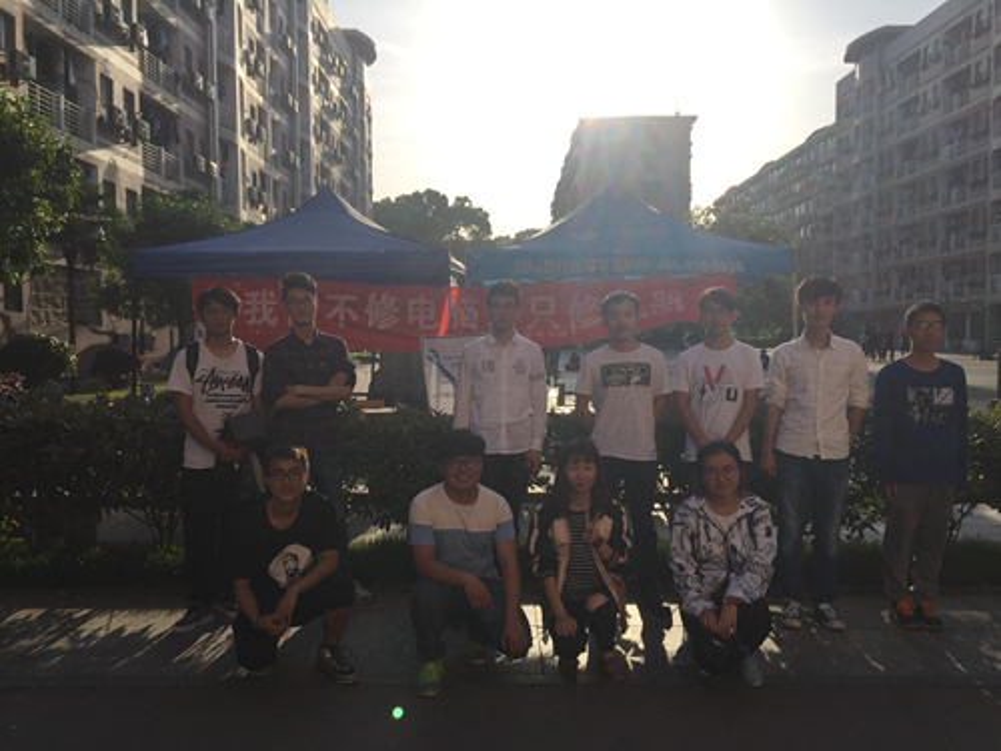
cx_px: 500
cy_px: 376
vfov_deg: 48.2
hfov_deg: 61.7
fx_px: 839
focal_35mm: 29
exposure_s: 1/3597
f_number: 2.2
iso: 32
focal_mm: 4.15
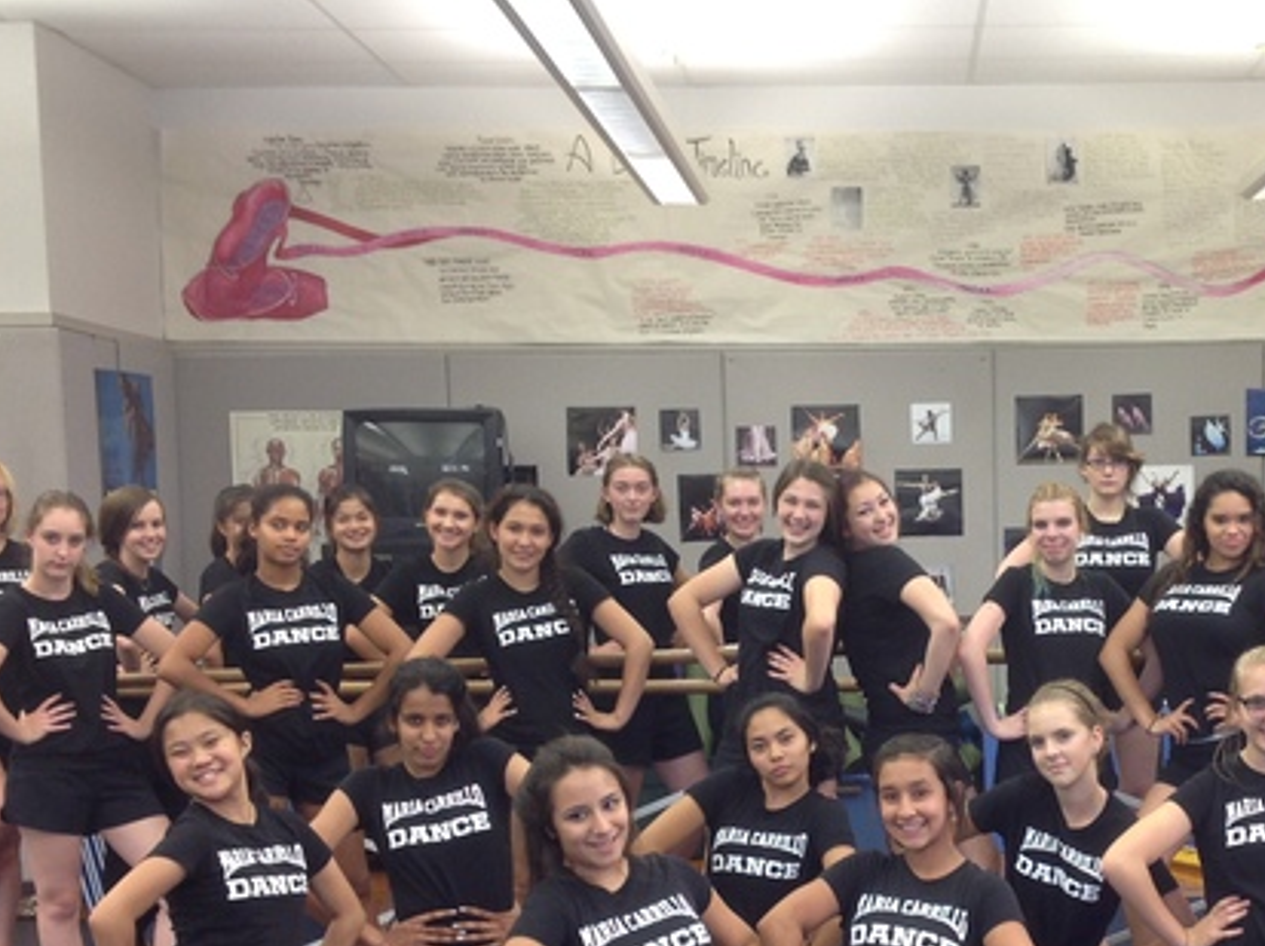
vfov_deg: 23.7
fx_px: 2227
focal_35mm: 61
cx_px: 925
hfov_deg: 31.2
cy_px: 716
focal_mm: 4.28
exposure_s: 1/15
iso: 80
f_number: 2.4
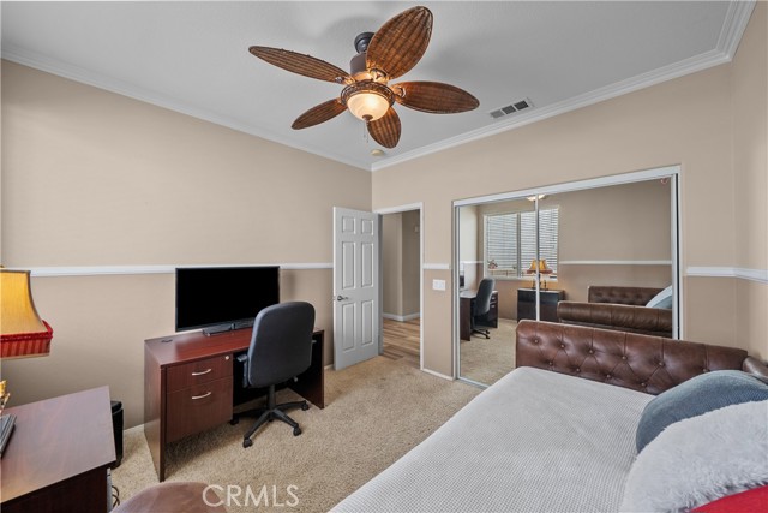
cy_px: 256
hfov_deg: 108.3
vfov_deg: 85.5
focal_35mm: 13
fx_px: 277
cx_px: 384
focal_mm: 13
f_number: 9
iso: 250
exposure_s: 1/4
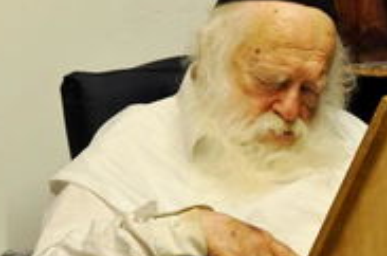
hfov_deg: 7.9
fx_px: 2809
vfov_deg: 5.2
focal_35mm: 262
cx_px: 292
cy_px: 139
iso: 800
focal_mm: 80
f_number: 5
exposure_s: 1/40
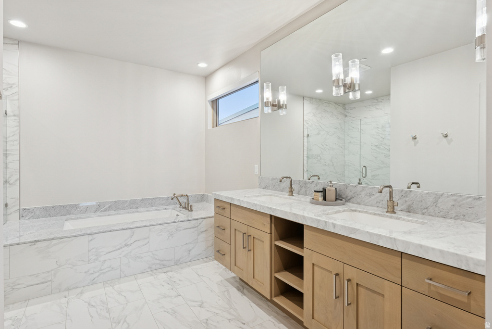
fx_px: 247
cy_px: 164
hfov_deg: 89.7
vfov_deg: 67.2
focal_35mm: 18
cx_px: 246
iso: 640
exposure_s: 1/25
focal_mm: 18.1
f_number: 8
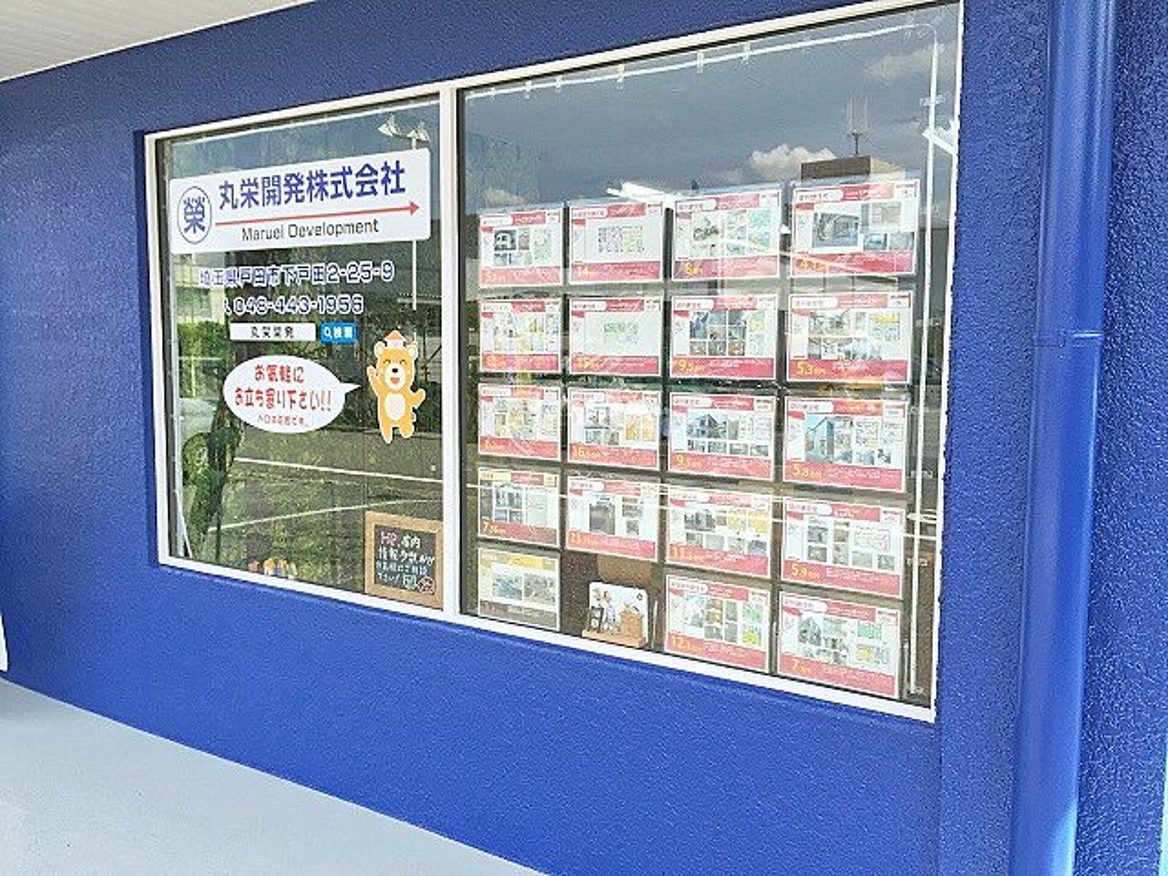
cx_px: 584
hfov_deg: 61.7
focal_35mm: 29
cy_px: 438
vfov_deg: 48.2
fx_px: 979
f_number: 2.2
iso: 32
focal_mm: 4.15
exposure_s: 1/421
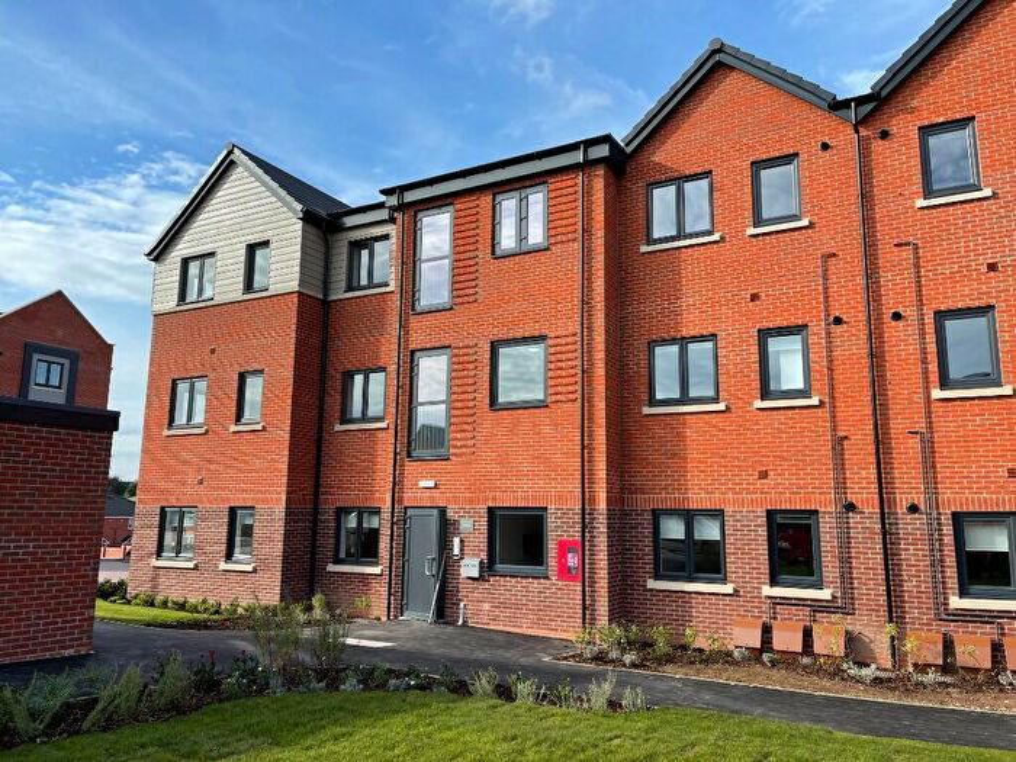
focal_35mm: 25
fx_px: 734
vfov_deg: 54.9
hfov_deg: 69.4
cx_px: 508
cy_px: 381
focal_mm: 5.1
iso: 32
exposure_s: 1/1795
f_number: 1.6
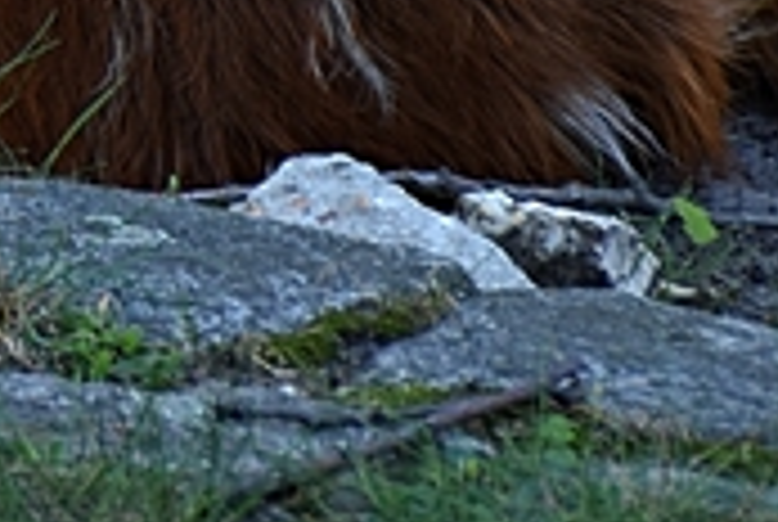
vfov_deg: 1.6
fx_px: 19202
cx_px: -971
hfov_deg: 2.3
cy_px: -641
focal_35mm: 887
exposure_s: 1/125
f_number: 5.6
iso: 400
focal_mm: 100
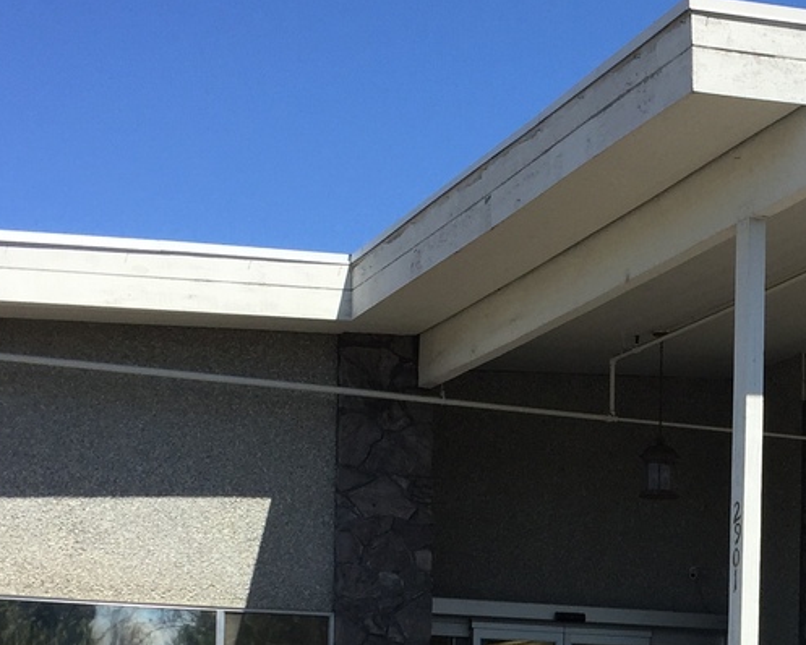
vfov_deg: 18.1
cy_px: 710
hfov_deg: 22.5
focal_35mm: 82
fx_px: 1957
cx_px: 780
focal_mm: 4.15
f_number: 2.2
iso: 32
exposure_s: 1/1799
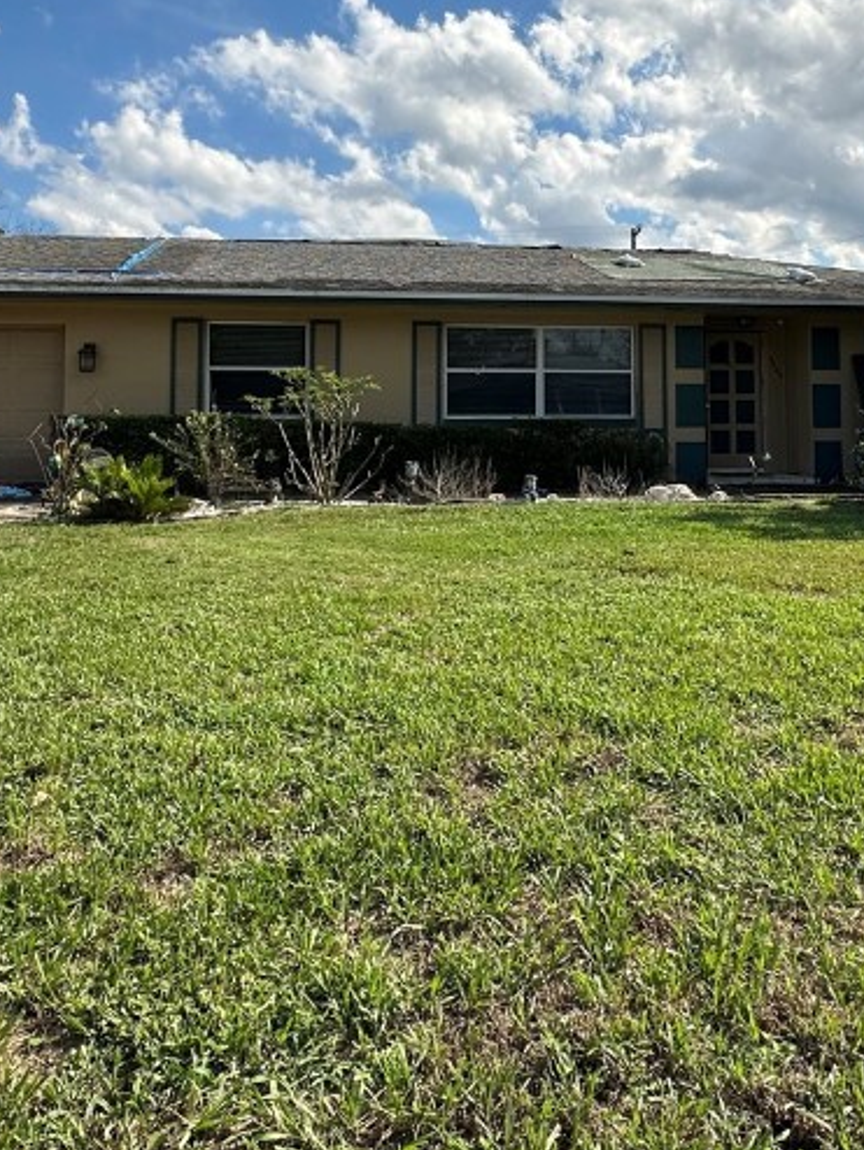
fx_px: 964
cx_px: 449
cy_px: 389
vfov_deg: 60.3
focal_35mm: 29
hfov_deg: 48.3
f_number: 2.2
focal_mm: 2.22
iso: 50
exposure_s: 1/2506
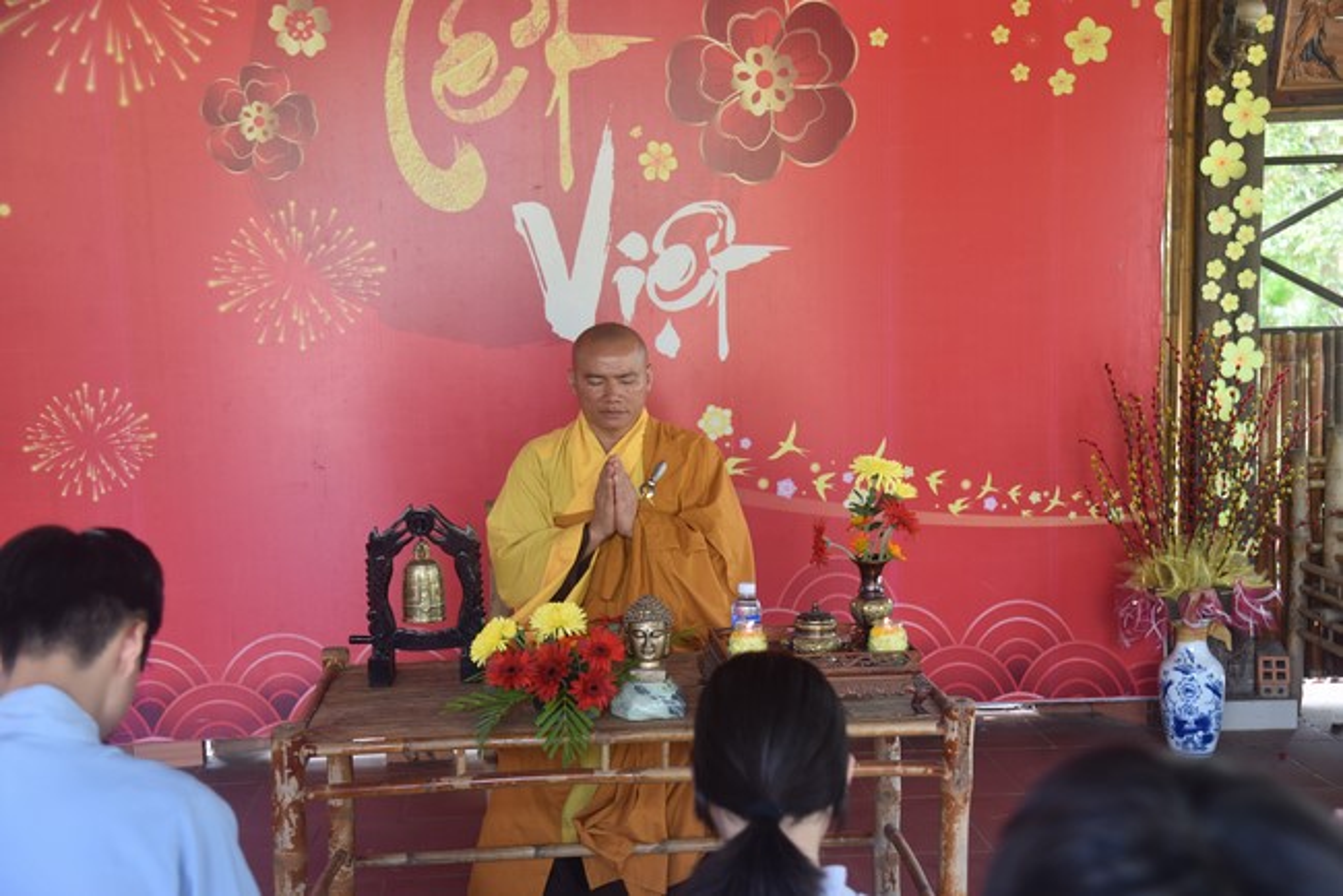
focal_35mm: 44
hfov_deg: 44.5
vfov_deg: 30.5
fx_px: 1642
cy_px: 448
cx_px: 672
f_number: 4
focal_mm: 44
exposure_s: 1/60
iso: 400
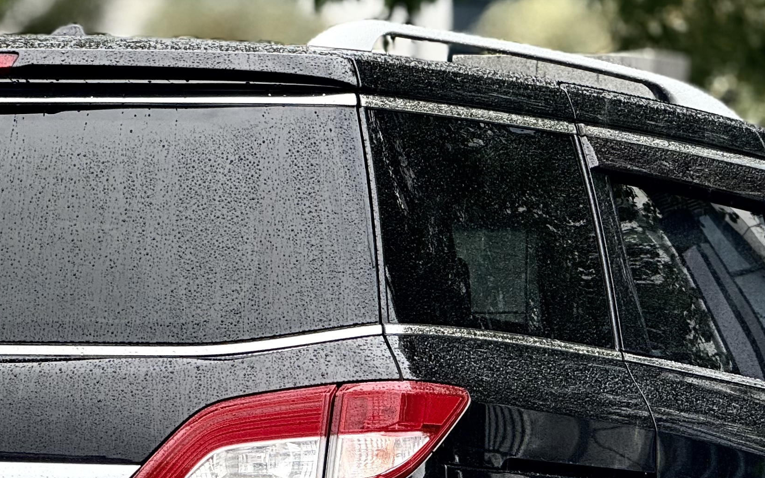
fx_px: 6485
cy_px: 418
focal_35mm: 311
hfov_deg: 6.8
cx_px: 299
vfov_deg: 4.2
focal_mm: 15.66
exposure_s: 1/167
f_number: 2.8
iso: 50
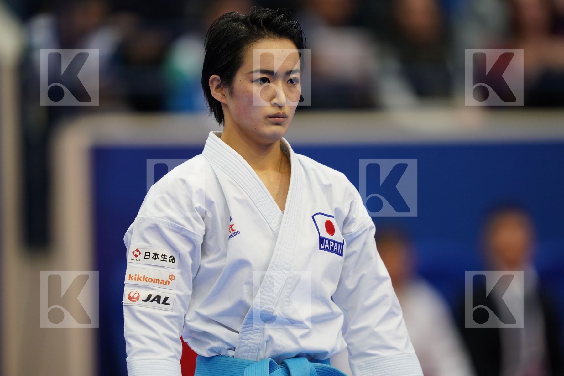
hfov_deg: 5.2
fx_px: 6266
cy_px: 188
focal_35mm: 400
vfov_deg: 3.4
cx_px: 282
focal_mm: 400
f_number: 2.8
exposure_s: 1/500
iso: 1250
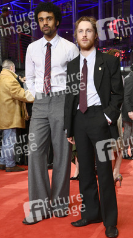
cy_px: 117
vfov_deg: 33.8
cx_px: 72
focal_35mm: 62
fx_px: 389
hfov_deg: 19.4
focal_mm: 58
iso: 5000
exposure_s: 1/200
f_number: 5.6
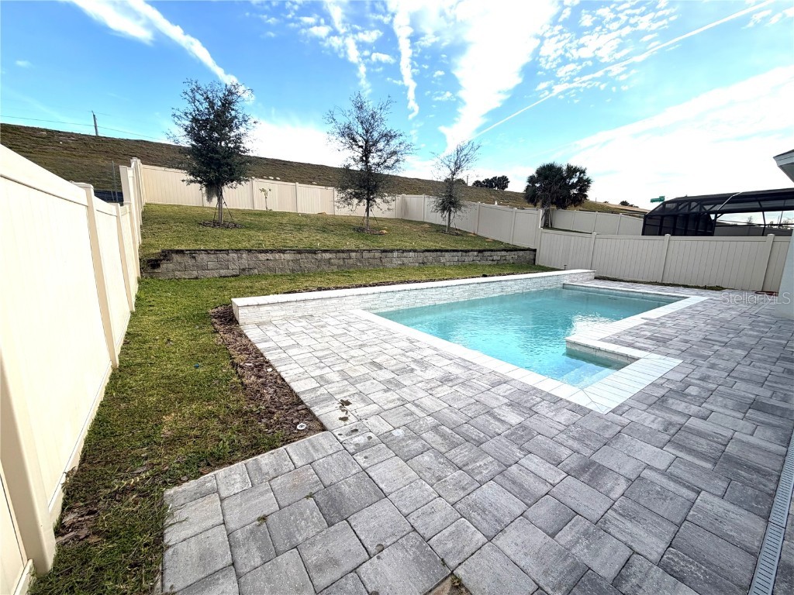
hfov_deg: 102.1
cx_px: 397
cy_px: 298
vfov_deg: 85.7
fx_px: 321
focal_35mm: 14
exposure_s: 1/770
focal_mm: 2.22
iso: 40
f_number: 2.2
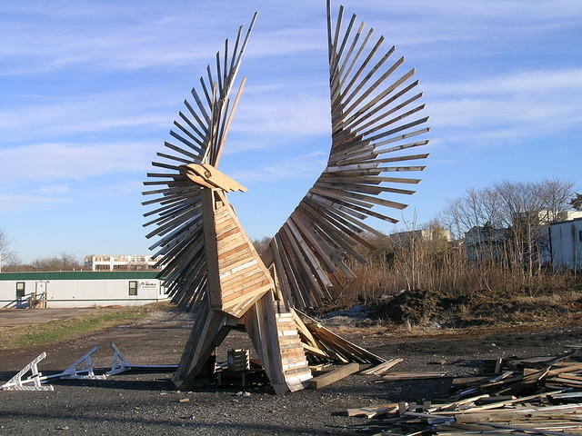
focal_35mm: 42
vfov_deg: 34.3
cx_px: 291
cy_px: 218
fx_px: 706
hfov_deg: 44.8
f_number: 6.4
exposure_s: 1/217
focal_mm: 8.7
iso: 50
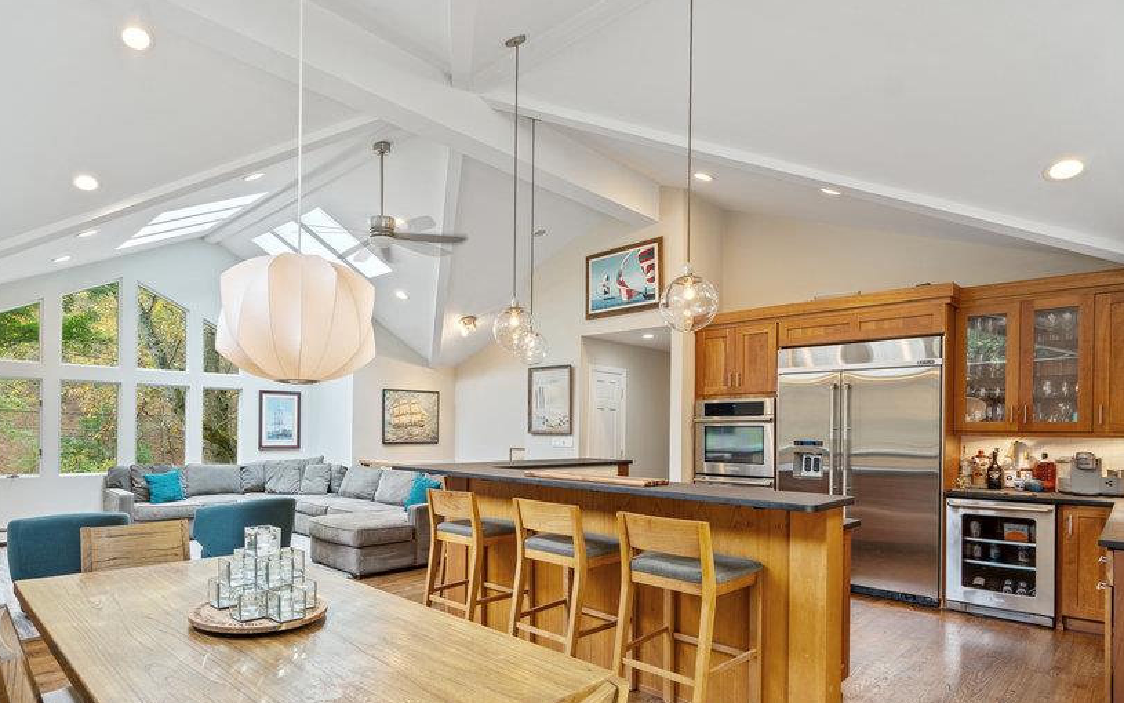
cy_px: 431
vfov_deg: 59.1
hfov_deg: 84.2
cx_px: 459
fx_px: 613
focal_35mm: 20
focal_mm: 16
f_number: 5
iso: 640
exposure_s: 1/10
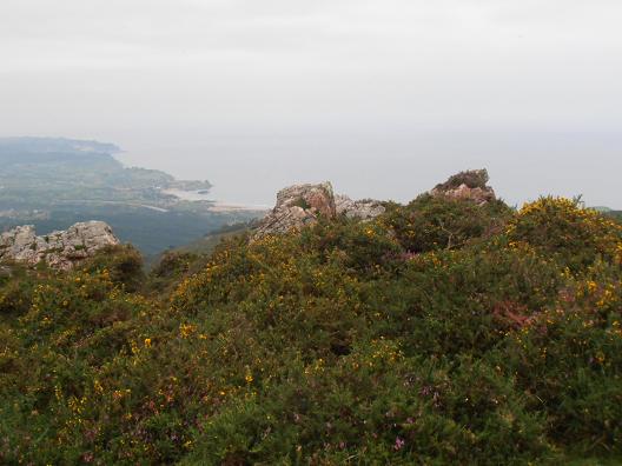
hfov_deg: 42.9
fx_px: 791
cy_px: 233
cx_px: 311
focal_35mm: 44
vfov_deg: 32.9
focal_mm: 7.87
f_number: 4.2
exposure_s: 1/320
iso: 400
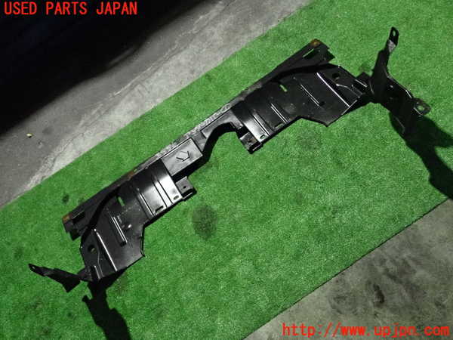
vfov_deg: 44.2
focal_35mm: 32
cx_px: 226
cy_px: 170
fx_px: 419
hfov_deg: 56.8
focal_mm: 5.79
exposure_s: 1/125
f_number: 2.4
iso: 4000
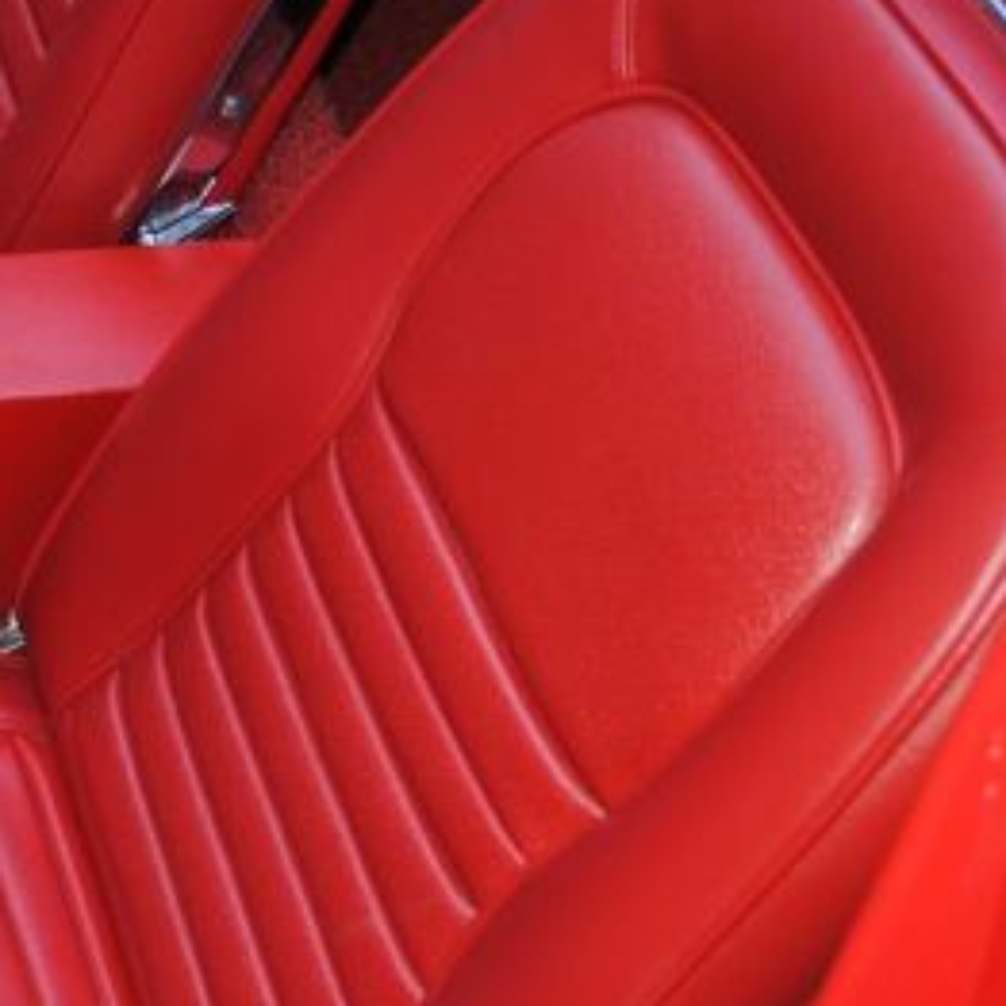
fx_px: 2663
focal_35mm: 81
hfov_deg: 21.1
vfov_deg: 21.2
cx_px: 180
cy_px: 735
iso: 100
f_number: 4.2
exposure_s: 1/60
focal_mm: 26
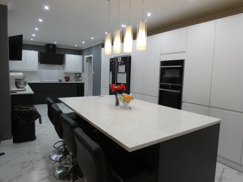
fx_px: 154
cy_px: 91
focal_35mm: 22
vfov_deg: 61.1
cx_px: 122
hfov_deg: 76.4
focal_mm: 3.9
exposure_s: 1/60
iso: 320
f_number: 2.9
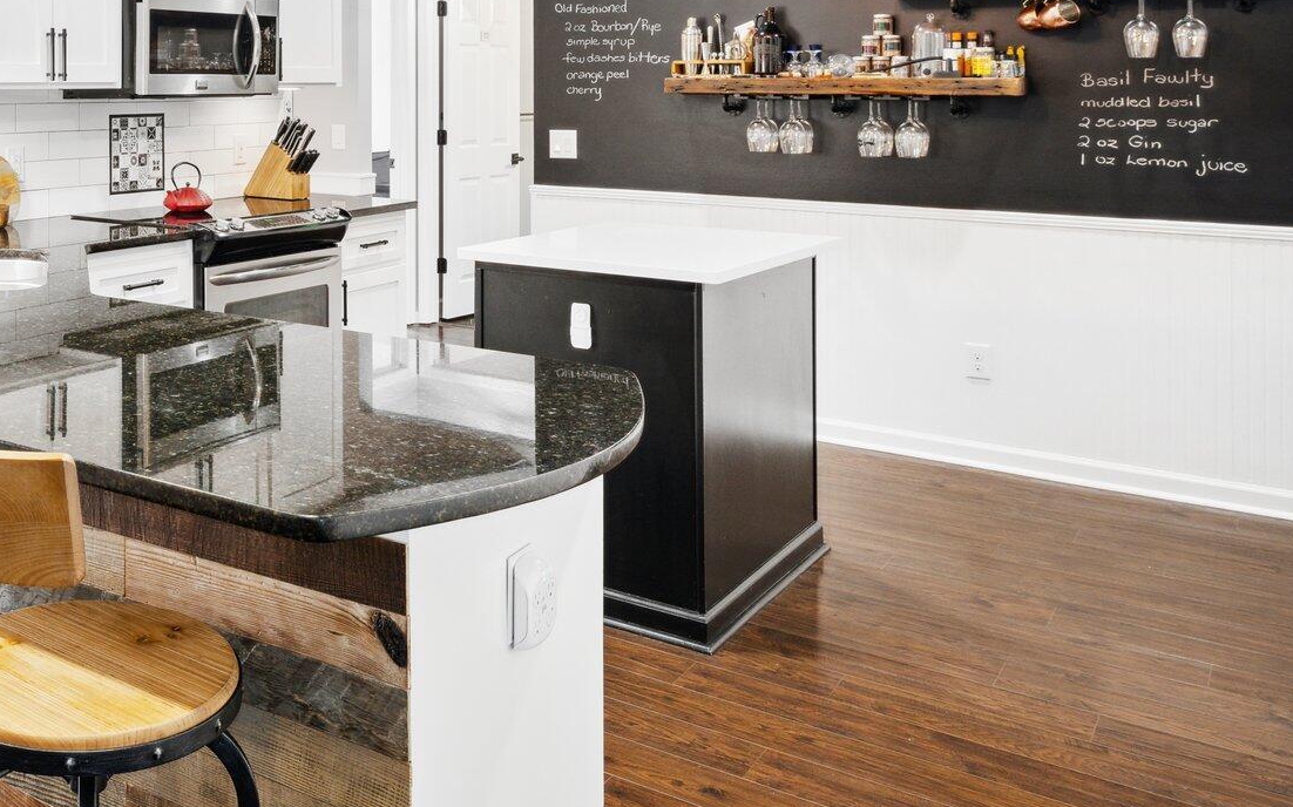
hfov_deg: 49.4
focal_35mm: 36
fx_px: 1268
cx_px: 181
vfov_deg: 33.6
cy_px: 91
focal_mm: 19
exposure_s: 1/8
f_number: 9
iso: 500
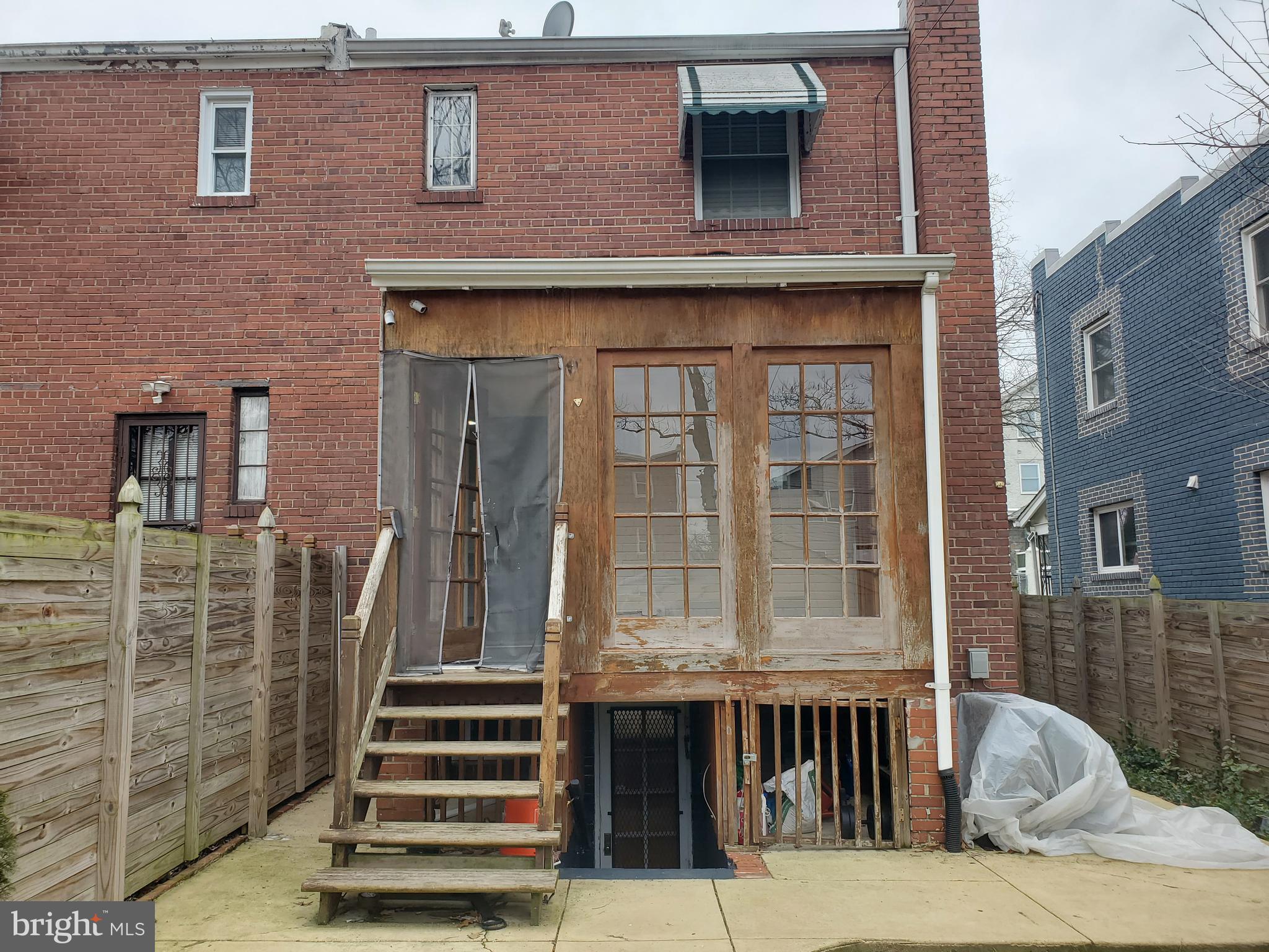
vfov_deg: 53.1
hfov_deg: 67.3
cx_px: 634
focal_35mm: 26
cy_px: 476
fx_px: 953
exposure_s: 1/381
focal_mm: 4.3
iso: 50
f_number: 2.4
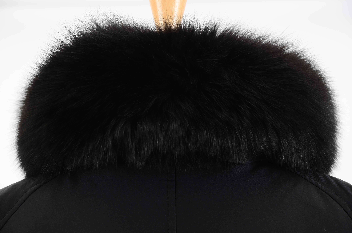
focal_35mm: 158
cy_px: 116
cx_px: 176
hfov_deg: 13.1
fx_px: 1537
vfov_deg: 8.7
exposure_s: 1/80
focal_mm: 105
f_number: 7.1
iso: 160
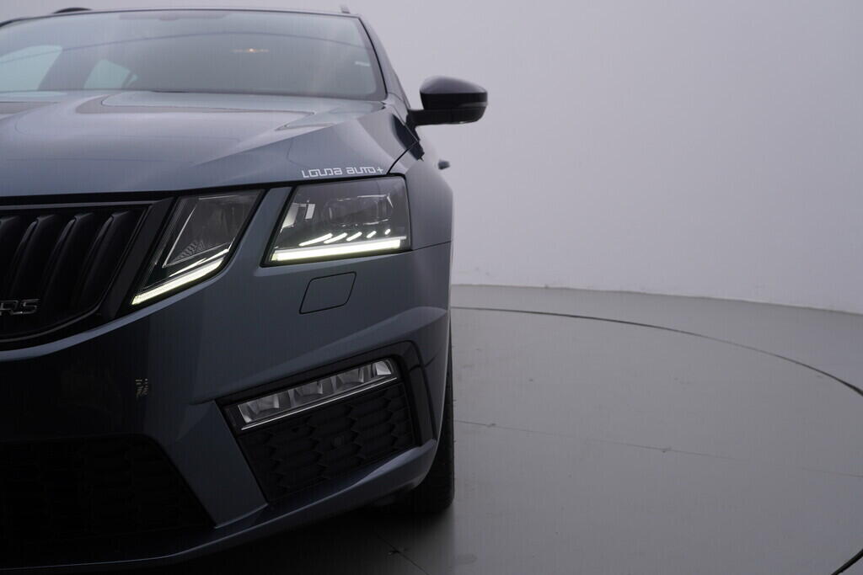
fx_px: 863
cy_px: 288
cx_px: 432
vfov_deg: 36.9
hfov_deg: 53.1
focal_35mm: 36
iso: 125
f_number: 5
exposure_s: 1/125
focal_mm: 24
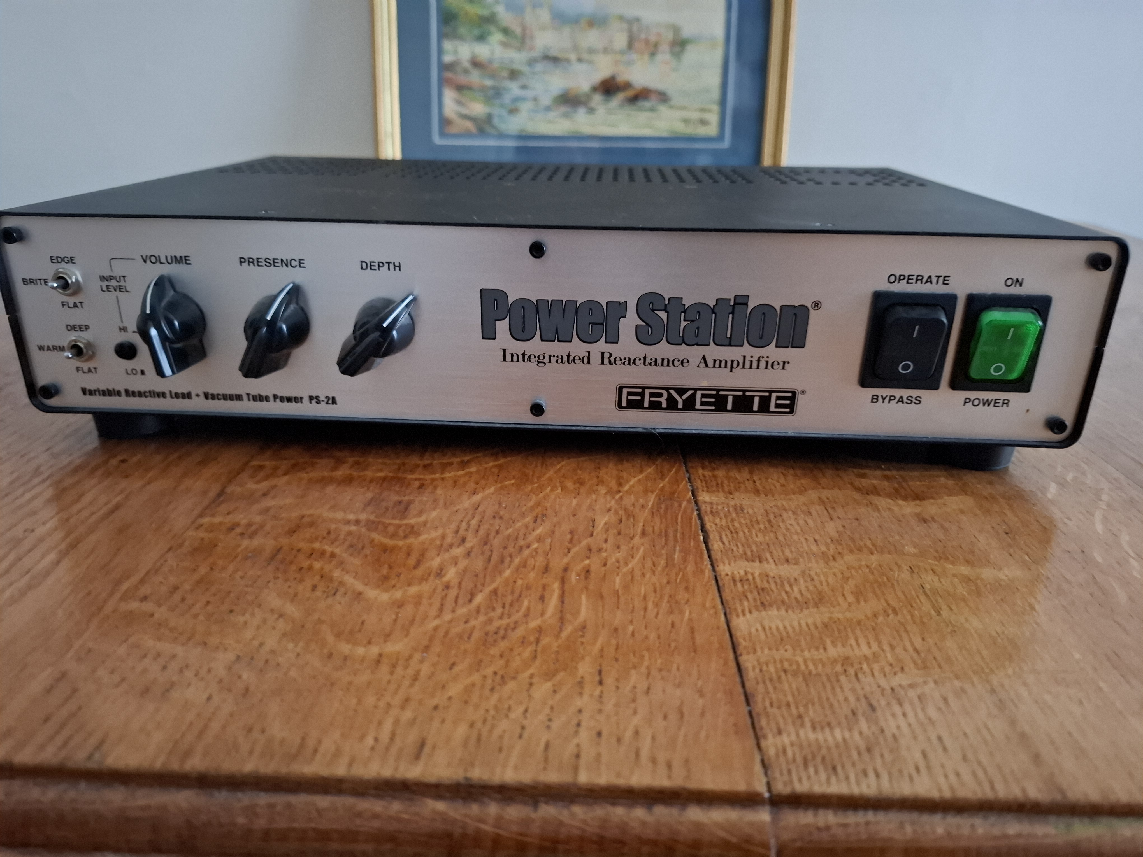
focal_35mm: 23
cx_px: 572
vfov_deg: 58.9
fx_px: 759
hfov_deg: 73.9
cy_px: 428
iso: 1000
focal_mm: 5.54
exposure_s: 1/25
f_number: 1.8
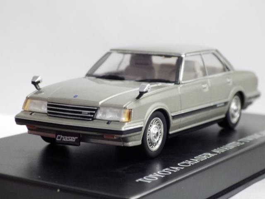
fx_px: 789
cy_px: 100
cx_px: 132
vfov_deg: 14.4
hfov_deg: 19.1
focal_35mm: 103
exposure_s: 1/30
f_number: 4.6
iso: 800
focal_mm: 18.4
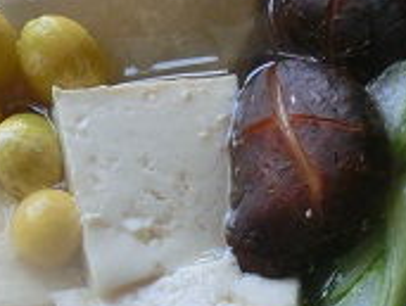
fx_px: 870
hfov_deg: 26.2
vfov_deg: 18.8
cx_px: 265
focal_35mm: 74
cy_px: 376
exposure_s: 1/125
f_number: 3.3
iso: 125
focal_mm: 4.4
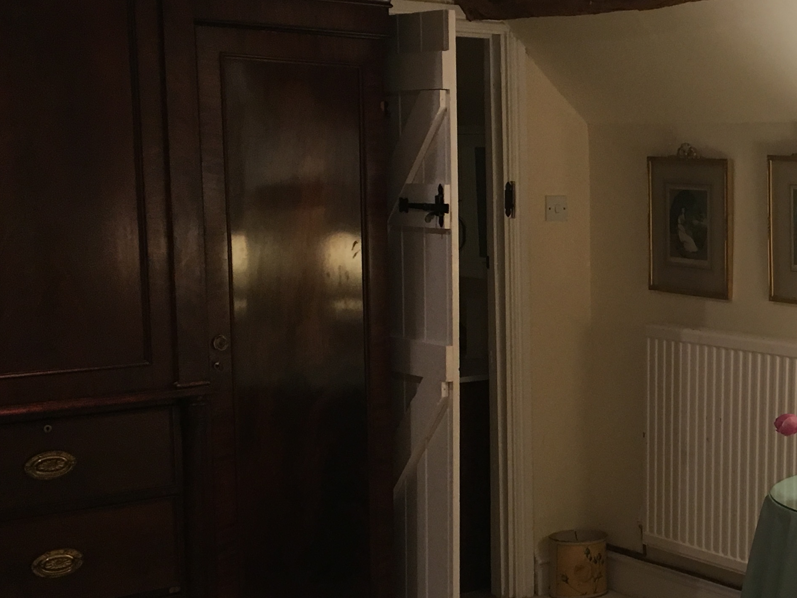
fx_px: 1427
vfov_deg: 23.6
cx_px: 774
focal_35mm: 62
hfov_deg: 29.4
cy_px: 359
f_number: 2.2
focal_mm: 4.15
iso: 125
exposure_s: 1/33
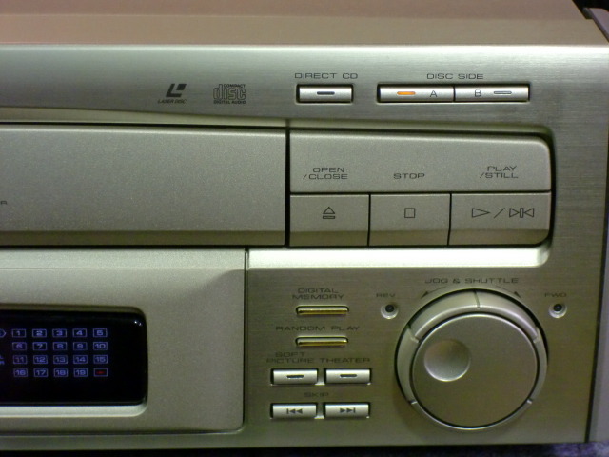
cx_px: 304
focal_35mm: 112
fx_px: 1970
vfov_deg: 13.2
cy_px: 228
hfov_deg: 17.6
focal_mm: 19.6
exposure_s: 1/25
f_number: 5.8
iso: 400
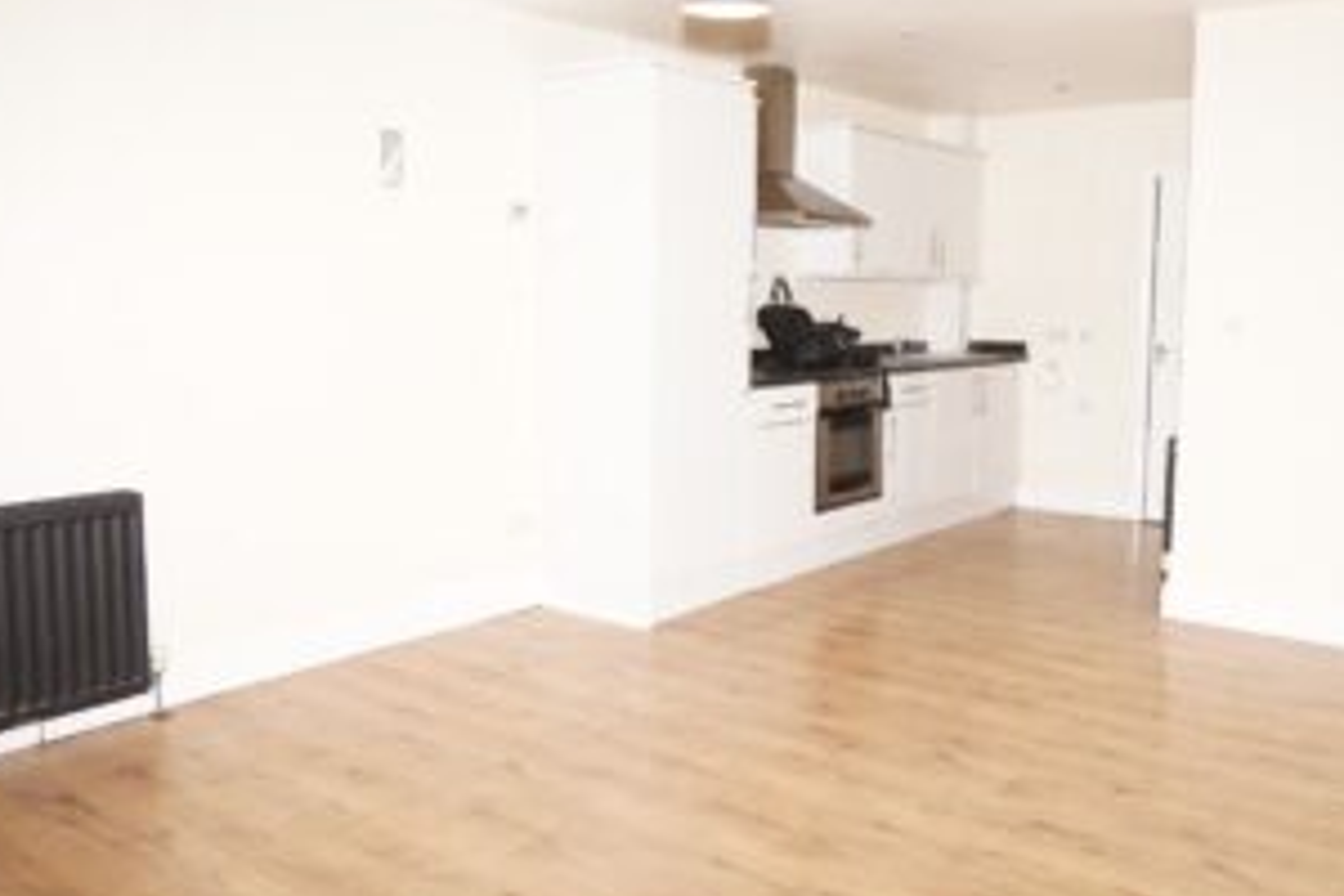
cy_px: 421
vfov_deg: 41.1
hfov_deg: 58.4
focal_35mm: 32
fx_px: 1195
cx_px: 775
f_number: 5
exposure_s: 1/60
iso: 400
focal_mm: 16
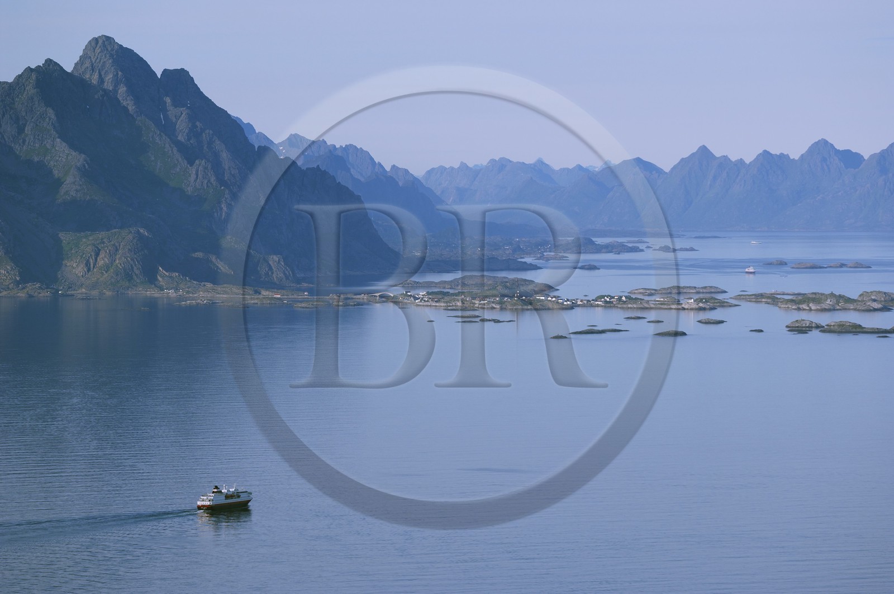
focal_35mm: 210
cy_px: 297
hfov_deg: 9.8
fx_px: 5208
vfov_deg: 6.5
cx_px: 447
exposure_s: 1/1500
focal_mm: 140
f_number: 3.5
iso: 100
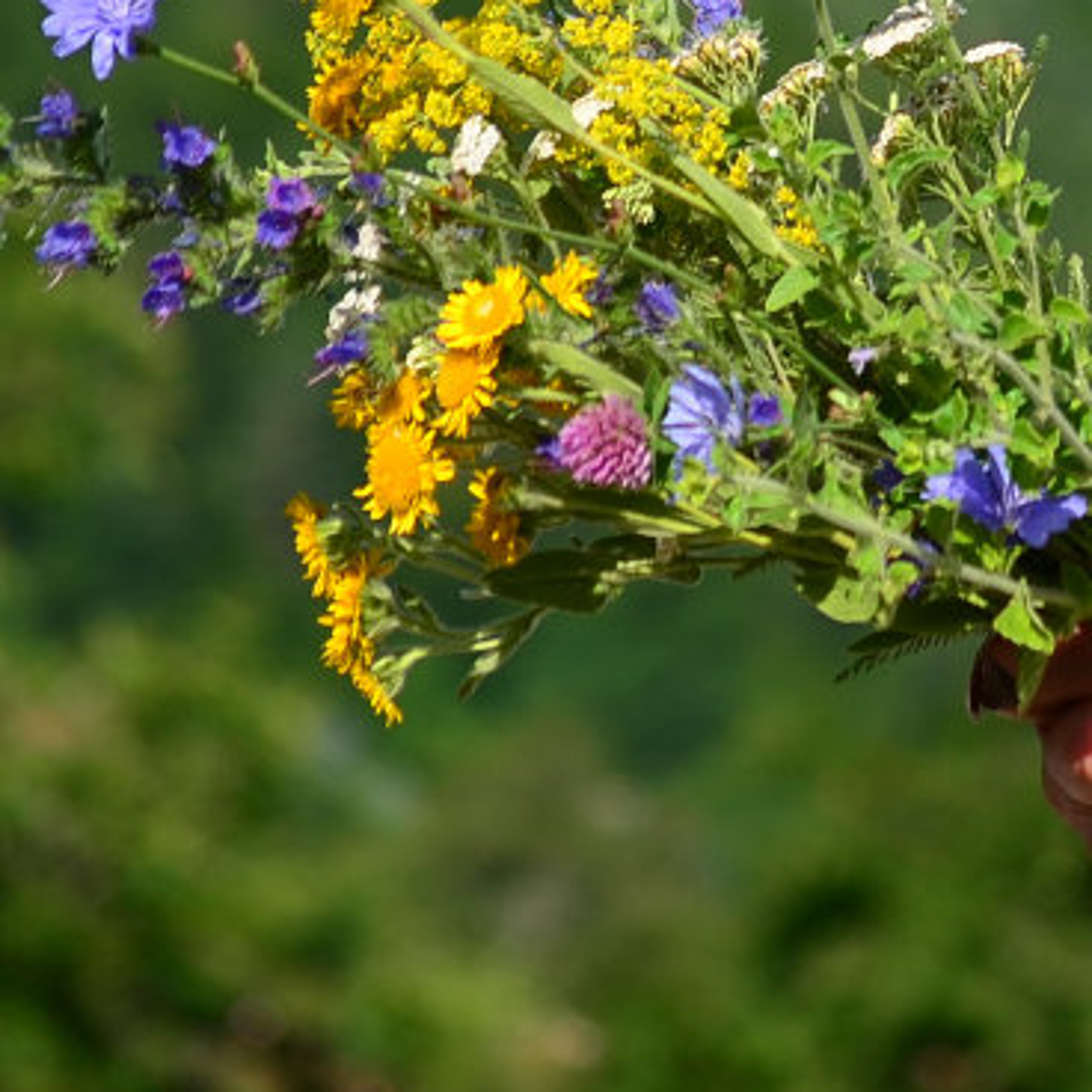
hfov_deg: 3.8
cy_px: -240
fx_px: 16203
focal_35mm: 454
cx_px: 1543
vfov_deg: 3.9
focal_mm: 82
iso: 100
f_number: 5.6
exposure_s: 1/640
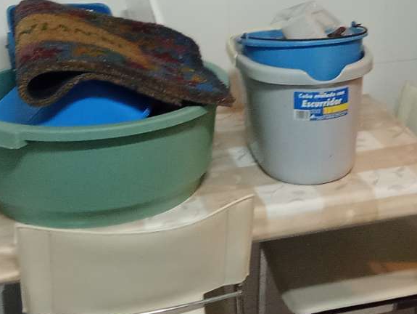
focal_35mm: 73
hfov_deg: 26.2
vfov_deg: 19.5
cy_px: -11
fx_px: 880
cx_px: 327
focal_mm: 2.78
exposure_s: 1/25
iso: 500
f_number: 2
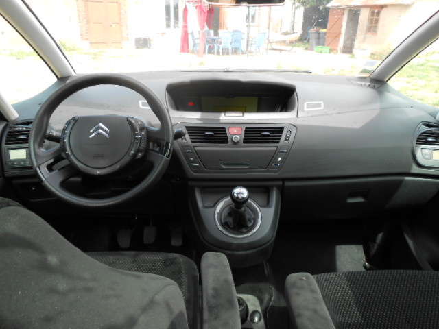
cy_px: 164
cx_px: 220
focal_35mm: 26
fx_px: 330
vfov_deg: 53.1
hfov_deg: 67.3
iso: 80
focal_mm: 4.6
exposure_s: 1/100
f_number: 3.5
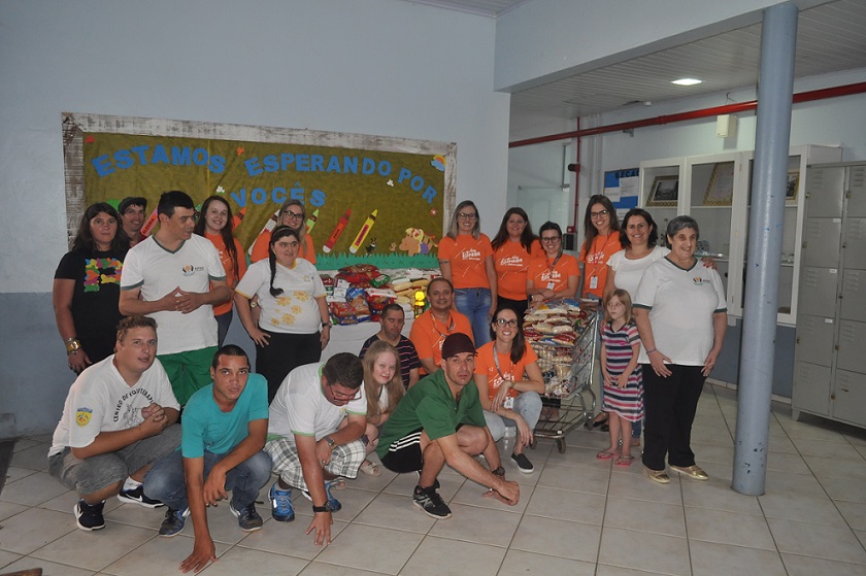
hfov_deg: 67.4
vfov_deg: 47.9
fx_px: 649
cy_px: 288
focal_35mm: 27
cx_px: 433
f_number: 3.5
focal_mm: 18
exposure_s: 1/60
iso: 800
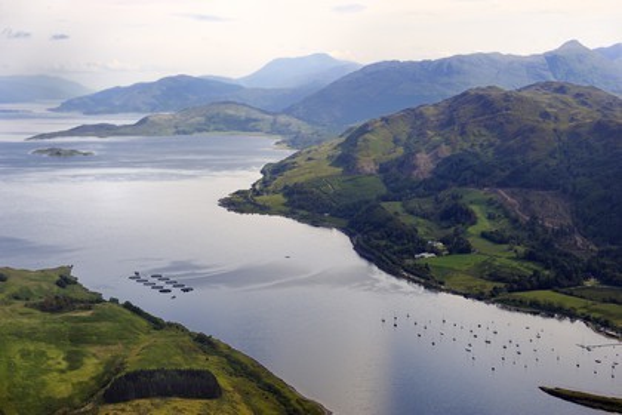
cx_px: 311
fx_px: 1209
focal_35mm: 70
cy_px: 208
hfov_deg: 28.8
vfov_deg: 19.5
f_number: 6.3
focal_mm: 70
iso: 200
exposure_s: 1/800
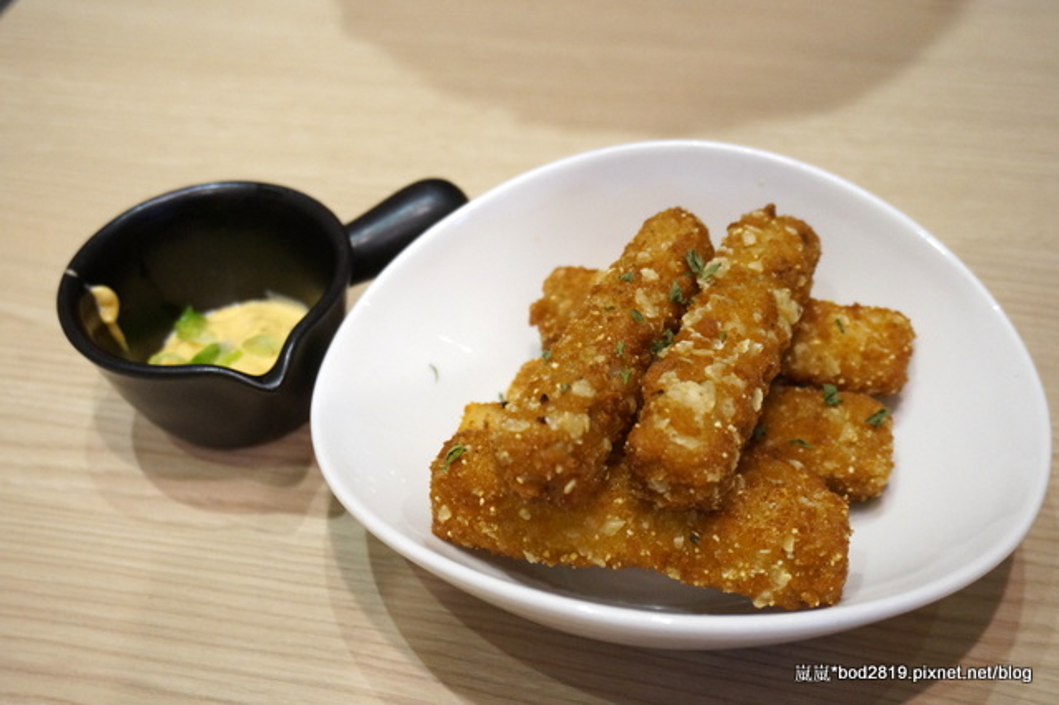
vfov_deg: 33.0
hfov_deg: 47.9
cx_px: 530
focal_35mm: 40
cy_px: 352
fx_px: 1191
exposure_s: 1/40
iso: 1600
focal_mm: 27
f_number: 4.5
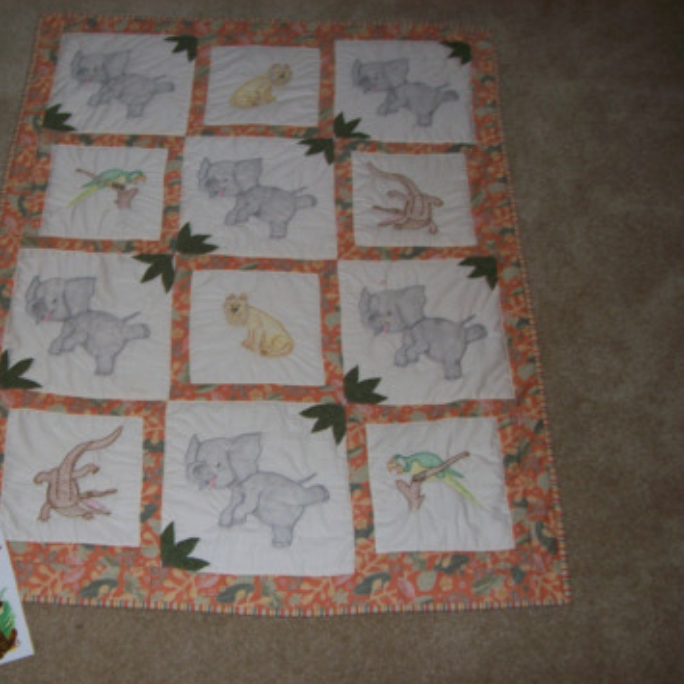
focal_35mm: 43
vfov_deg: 39.2
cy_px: 345
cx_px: 225
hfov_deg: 38.7
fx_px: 961
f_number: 2.7
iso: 80
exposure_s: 1/64
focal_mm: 6
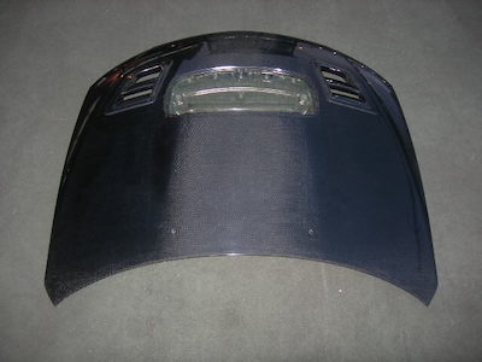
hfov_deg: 49.0
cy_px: 181
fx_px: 529
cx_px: 241
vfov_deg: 37.7
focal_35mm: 38
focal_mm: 7.8
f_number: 2.8
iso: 73
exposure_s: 1/60.1
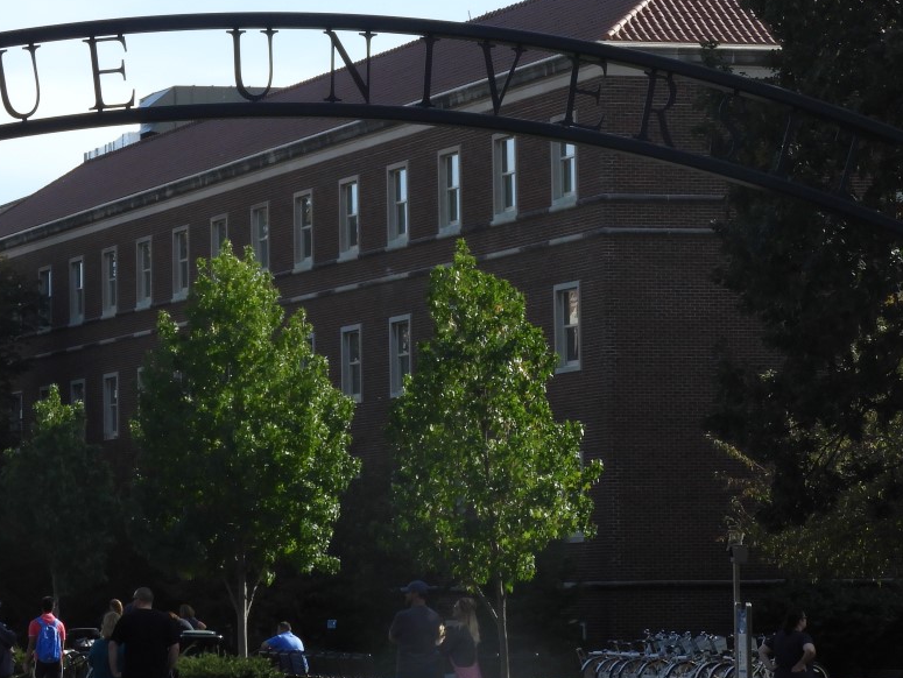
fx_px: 5089
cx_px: 337
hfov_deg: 10.1
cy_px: 164
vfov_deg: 7.6
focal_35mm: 195
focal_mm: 18.8
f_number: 4.8
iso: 100
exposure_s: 1/500
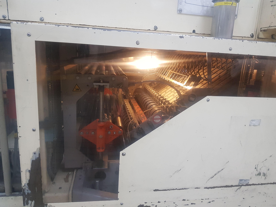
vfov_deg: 53.1
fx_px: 207
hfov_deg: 67.3
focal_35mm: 26
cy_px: 104
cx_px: 138
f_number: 1.7
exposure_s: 1/33
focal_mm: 4.3
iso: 200
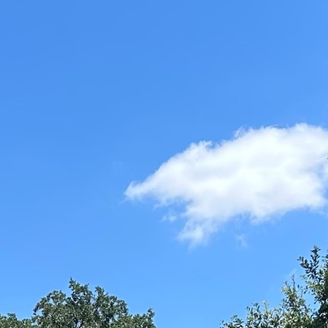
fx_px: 1179
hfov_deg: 15.5
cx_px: -14
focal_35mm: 110
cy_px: 549
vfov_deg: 14.3
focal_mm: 5.7
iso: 50
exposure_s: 1/2915
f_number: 1.5
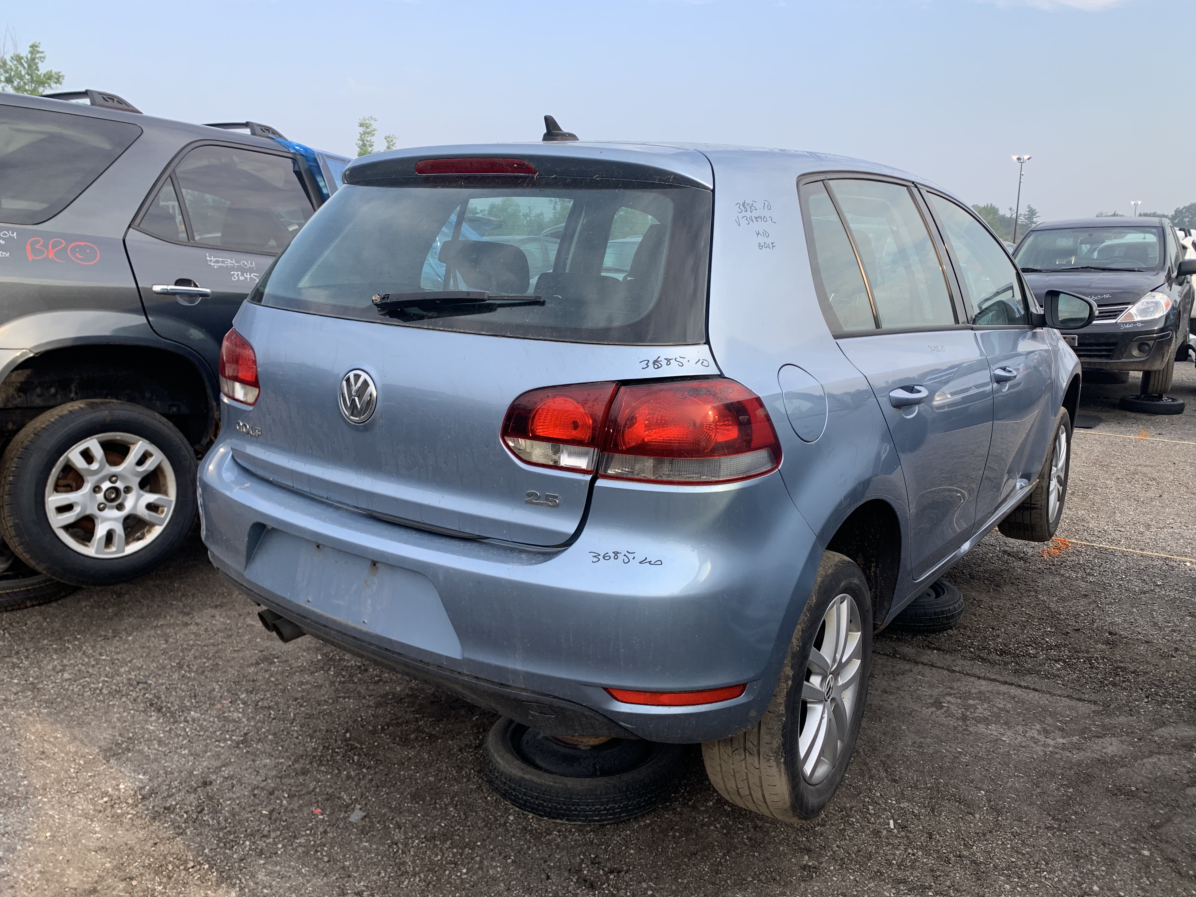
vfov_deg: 51.3
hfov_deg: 65.3
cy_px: 462
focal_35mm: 27
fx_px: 933
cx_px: 611
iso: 25
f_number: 1.8
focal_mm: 4.25
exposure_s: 1/497
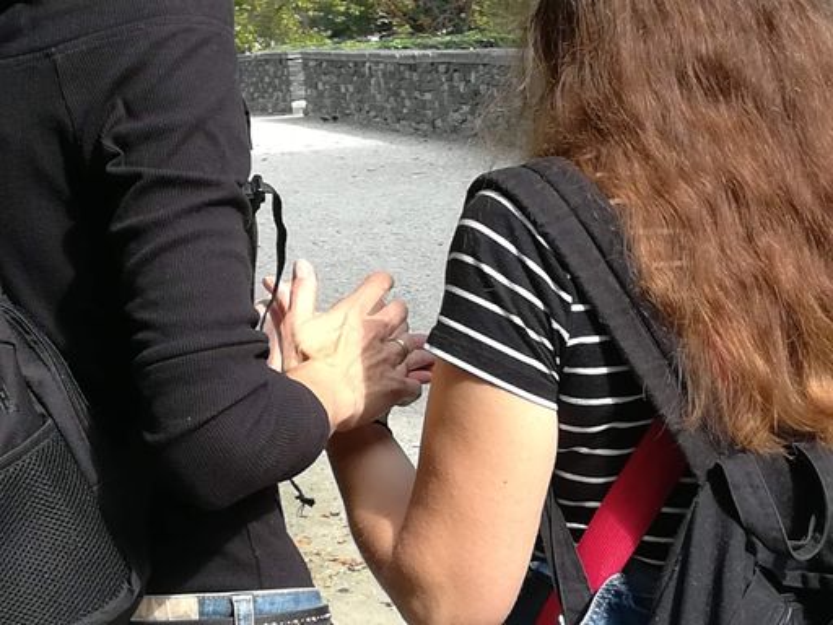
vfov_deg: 15.1
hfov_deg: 20.0
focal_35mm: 98
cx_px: 416
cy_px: 312
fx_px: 2358
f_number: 2.2
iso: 50
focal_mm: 3.83
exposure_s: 1/243
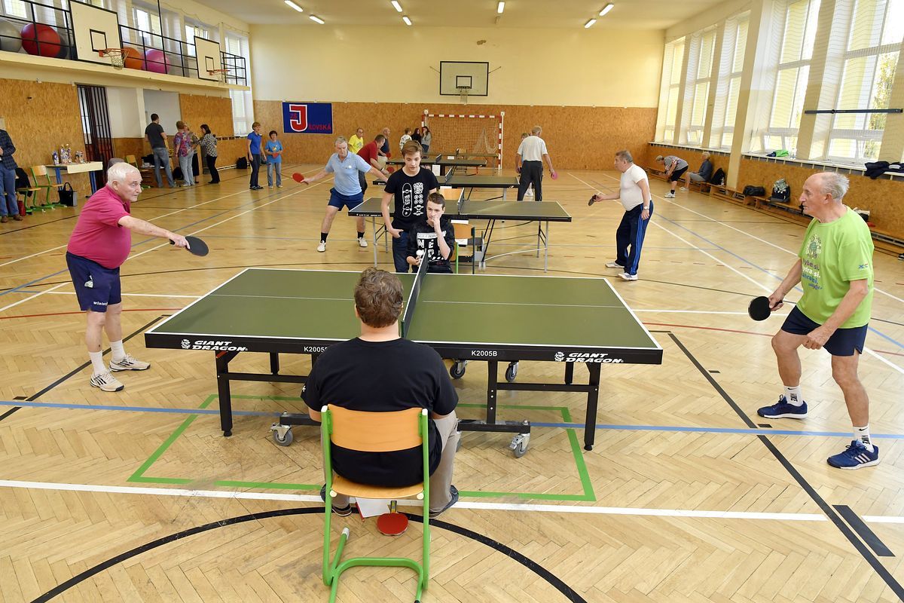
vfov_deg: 53.1
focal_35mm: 24
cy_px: 302
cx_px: 452
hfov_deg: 73.7
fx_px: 603
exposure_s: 1/200
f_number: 6.3
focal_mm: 16
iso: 1250
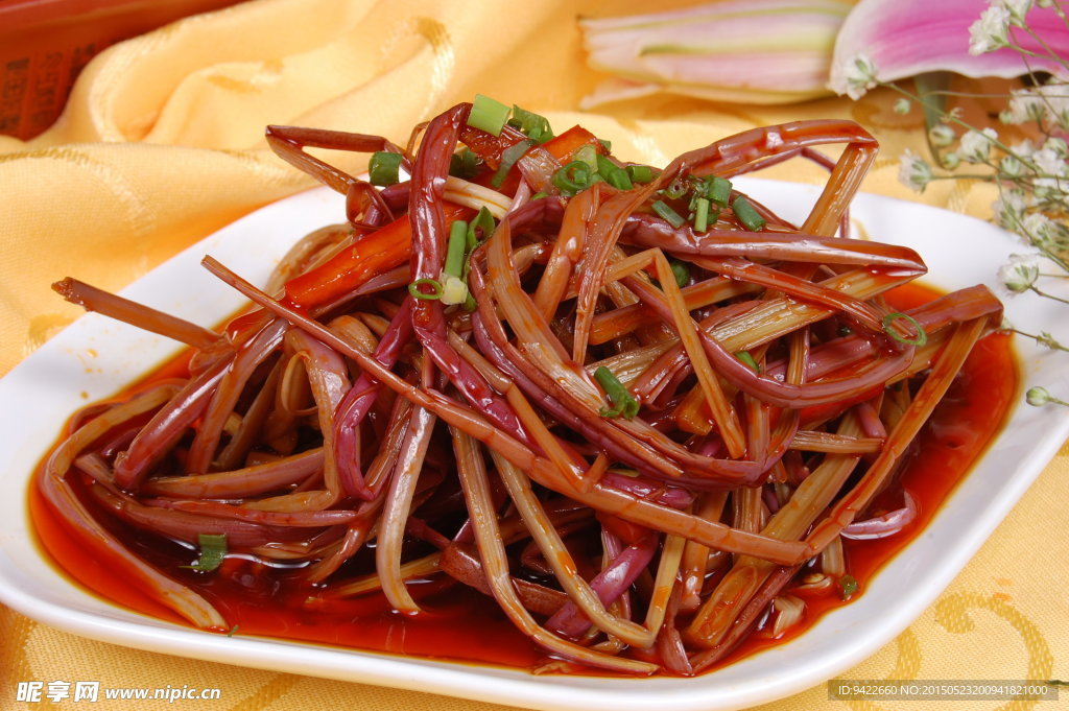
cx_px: 534
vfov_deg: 16.5
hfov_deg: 24.6
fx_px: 2448
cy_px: 356
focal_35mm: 82
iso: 200
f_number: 16
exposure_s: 1/200
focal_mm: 55
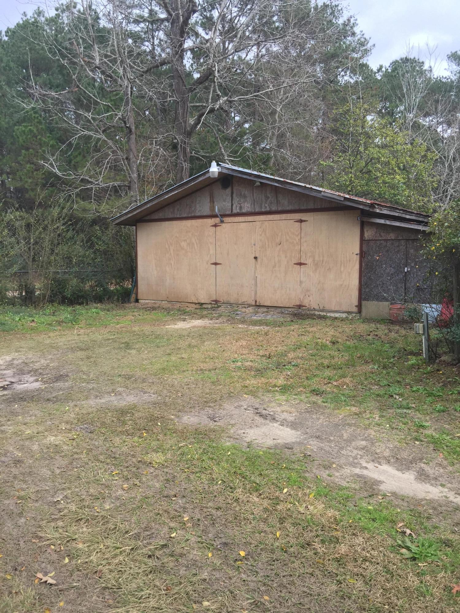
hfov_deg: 48.2
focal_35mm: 29
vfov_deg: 61.7
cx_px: 230
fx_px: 514
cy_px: 306
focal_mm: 4.15
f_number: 2.2
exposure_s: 1/608
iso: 32
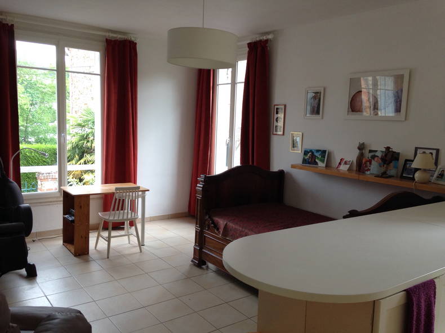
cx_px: 222
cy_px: 166
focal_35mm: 33
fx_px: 424
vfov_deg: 42.9
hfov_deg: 55.4
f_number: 2.4
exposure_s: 1/120
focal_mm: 4.12
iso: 80
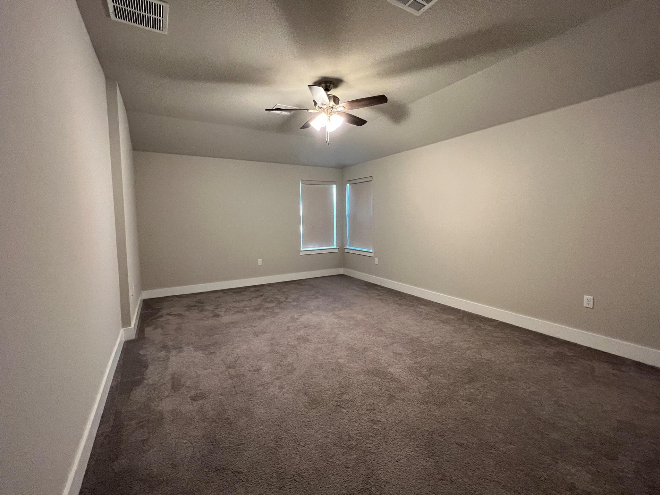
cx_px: 317
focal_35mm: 14
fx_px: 267
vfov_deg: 85.6
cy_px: 241
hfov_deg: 102.0
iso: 400
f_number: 1.8
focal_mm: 1.57
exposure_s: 1/60
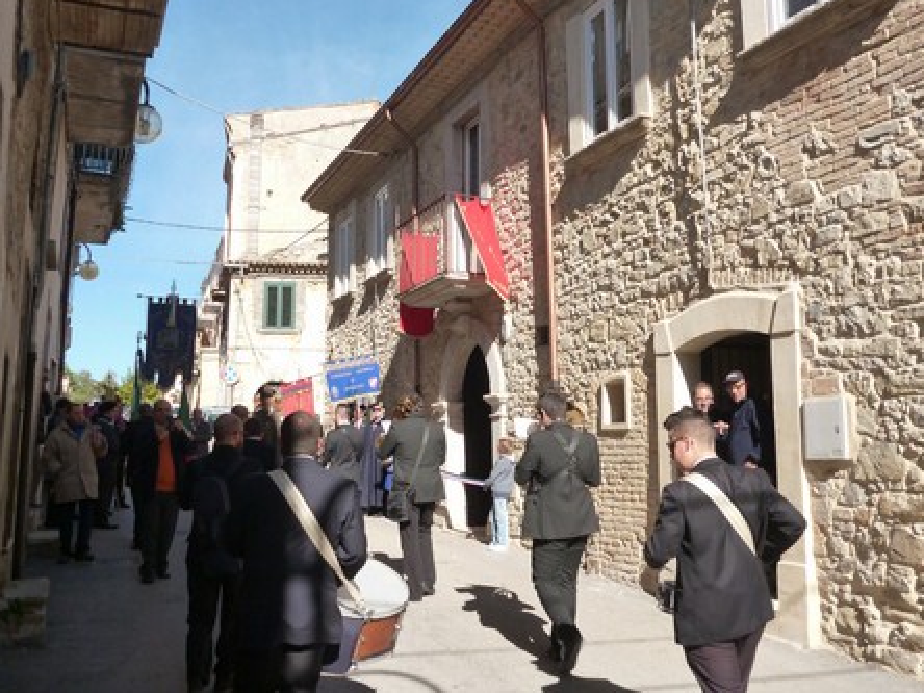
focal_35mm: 36
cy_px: 305
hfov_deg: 51.4
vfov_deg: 39.6
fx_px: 961
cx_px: 470
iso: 160
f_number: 10
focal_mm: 5.7
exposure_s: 1/80
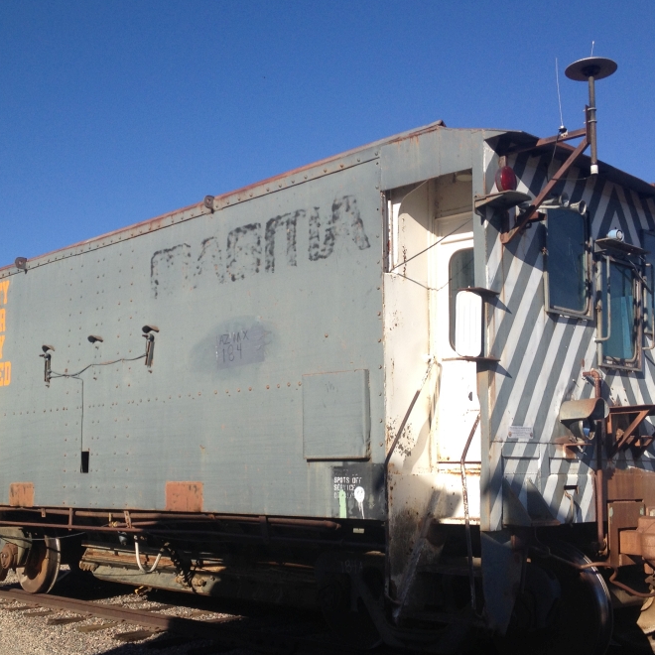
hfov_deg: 35.4
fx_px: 1028
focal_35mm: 48
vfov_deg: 35.3
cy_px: 352
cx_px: 319
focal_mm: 4.28
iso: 50
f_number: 2.4
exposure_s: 1/1783
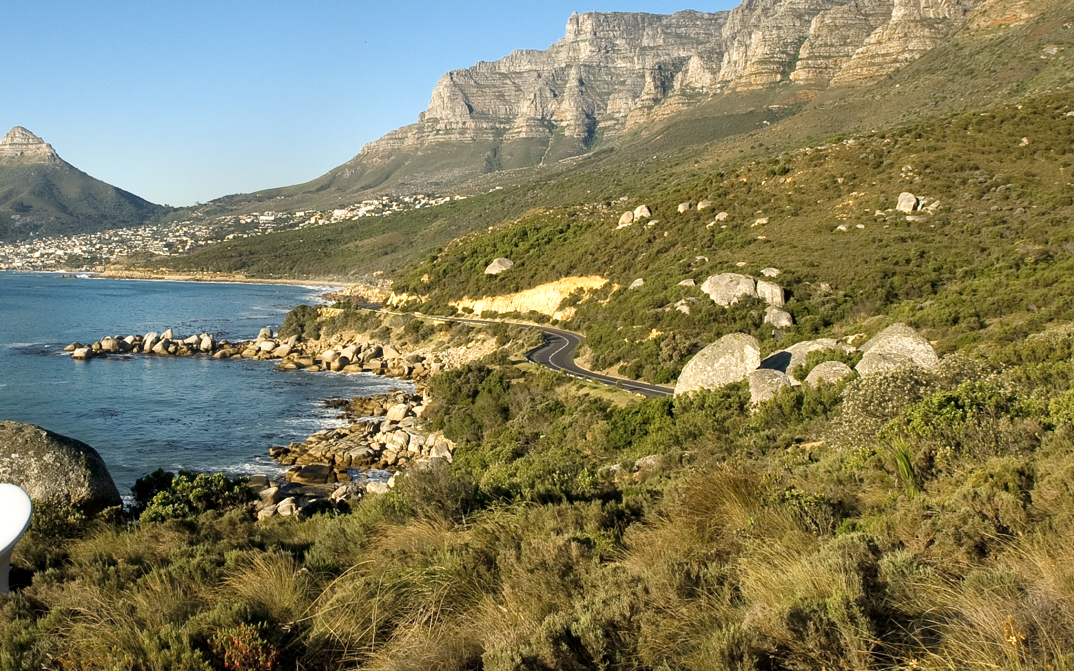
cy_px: 198
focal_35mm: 38
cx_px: 351
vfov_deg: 33.1
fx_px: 1112
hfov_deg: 50.5
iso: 200
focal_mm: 17
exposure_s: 1/500
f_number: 8
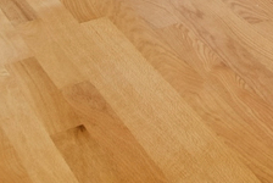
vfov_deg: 8.3
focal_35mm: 130
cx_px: 814
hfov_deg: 10.8
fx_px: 987
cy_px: -425
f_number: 8
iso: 200
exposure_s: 1/8
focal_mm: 12
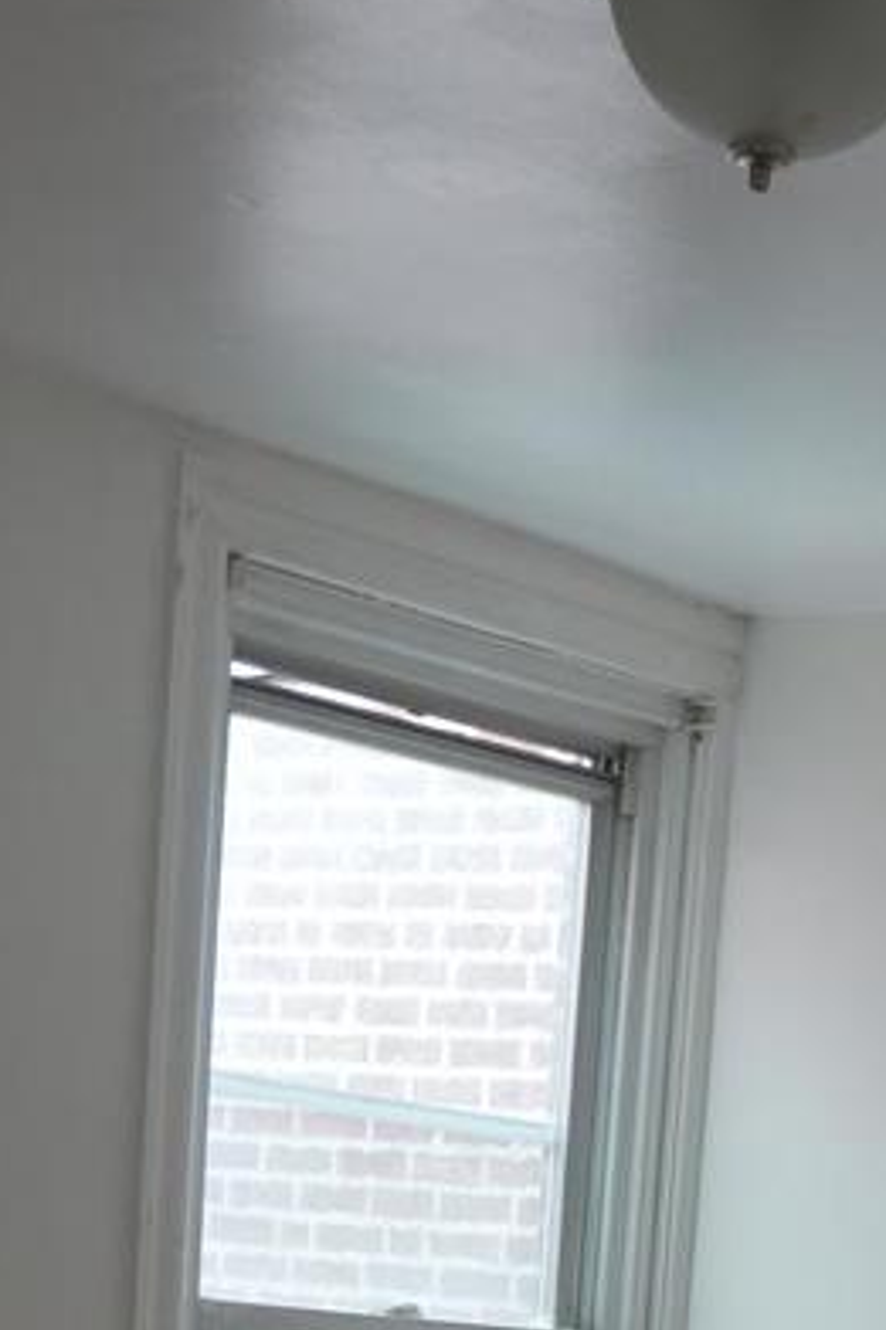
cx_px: 1015
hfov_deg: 14.2
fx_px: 3473
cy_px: 2283
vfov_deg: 18.0
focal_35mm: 94
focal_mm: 16
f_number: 2.8
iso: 320
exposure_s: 1/60
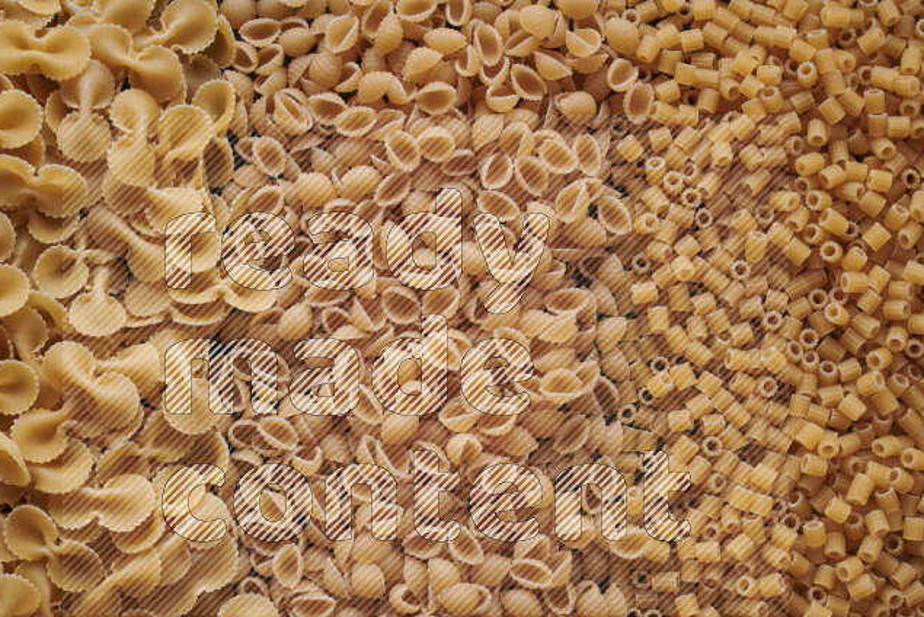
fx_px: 1618
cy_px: 365
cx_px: 425
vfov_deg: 21.6
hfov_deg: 31.9
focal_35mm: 63
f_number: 8
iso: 160
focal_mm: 50
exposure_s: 1/100
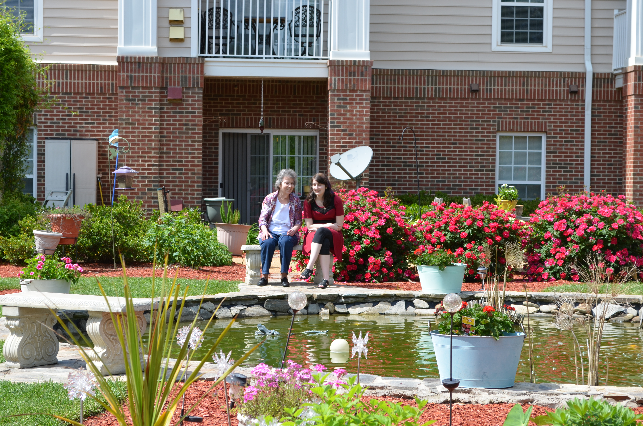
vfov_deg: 16.5
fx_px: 1470
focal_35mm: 82
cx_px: 322
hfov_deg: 24.7
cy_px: 213
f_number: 8
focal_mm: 55
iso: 180
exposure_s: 1/250
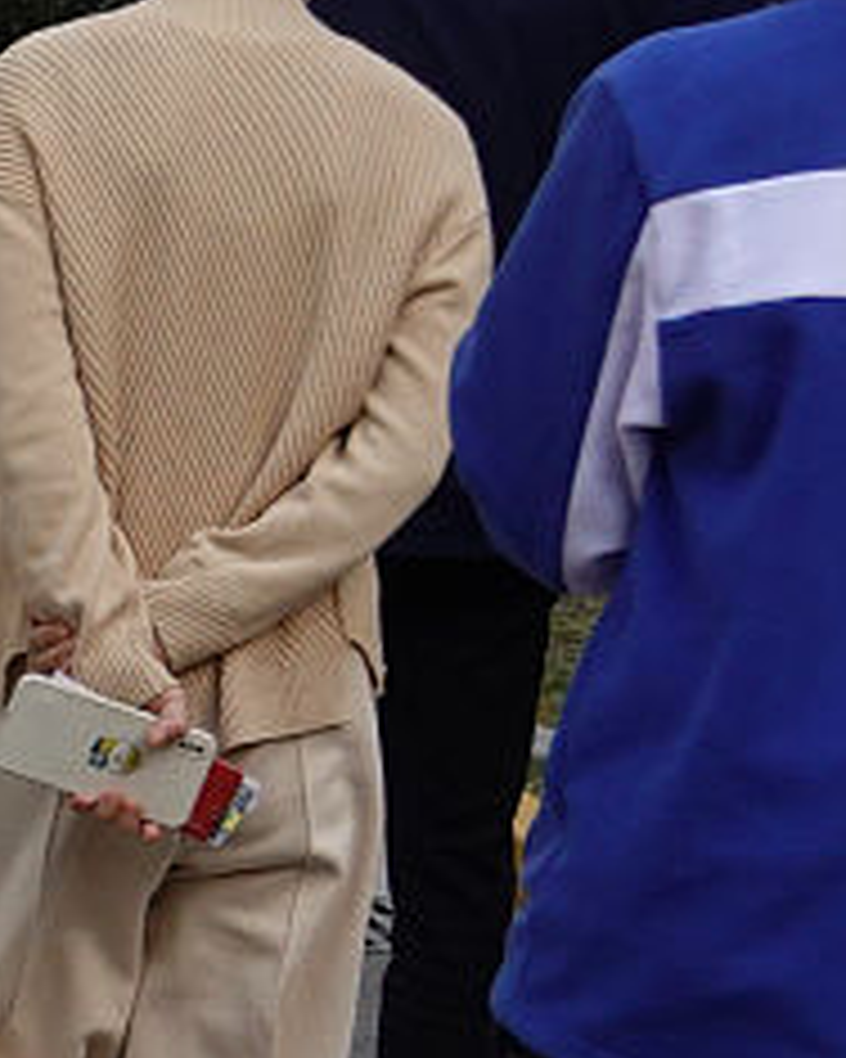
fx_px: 8263
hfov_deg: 5.5
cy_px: 351
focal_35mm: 264
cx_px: -1557
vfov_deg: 7.3
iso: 320
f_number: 4.5
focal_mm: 20.26
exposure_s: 1/1000
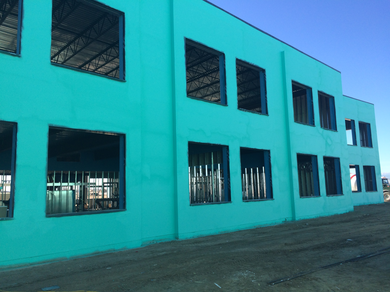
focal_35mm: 29
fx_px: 327
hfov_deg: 61.7
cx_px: 195
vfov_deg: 48.2
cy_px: 146
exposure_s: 1/746
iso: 32
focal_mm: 4.15
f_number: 2.2
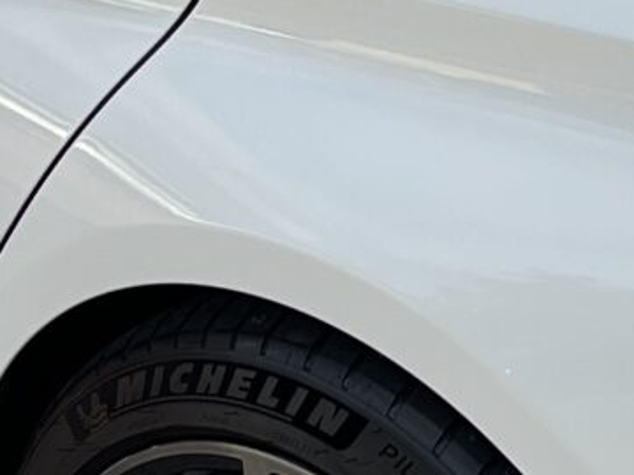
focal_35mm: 185
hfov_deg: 10.6
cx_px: 562
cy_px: -46
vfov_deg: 8.0
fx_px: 3388
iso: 50
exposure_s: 1/1972
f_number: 1.5
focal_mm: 5.7
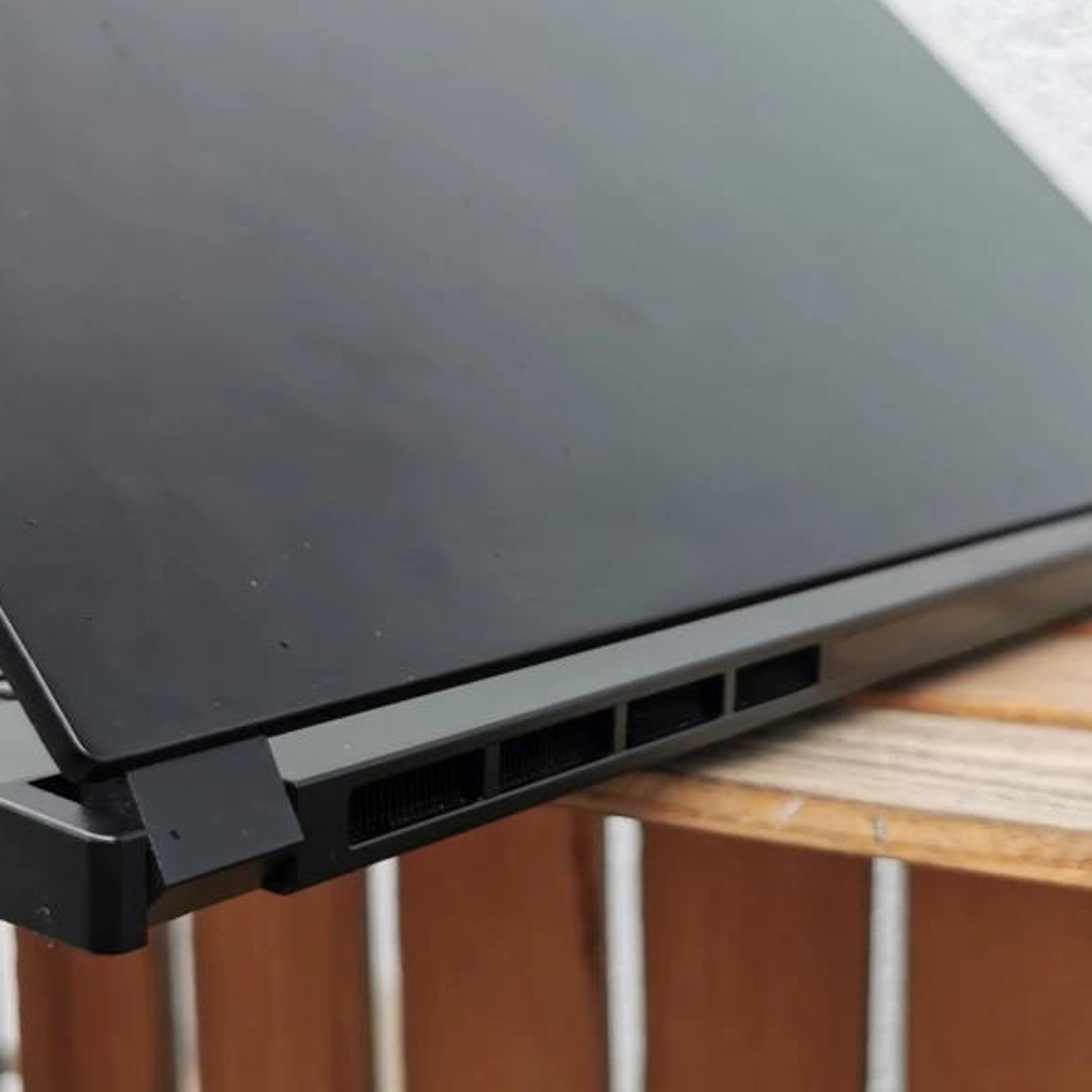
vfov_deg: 34.0
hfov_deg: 34.0
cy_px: 542
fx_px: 1785
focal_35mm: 50
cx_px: 577
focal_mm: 5.56
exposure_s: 1/100
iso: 100
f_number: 1.6
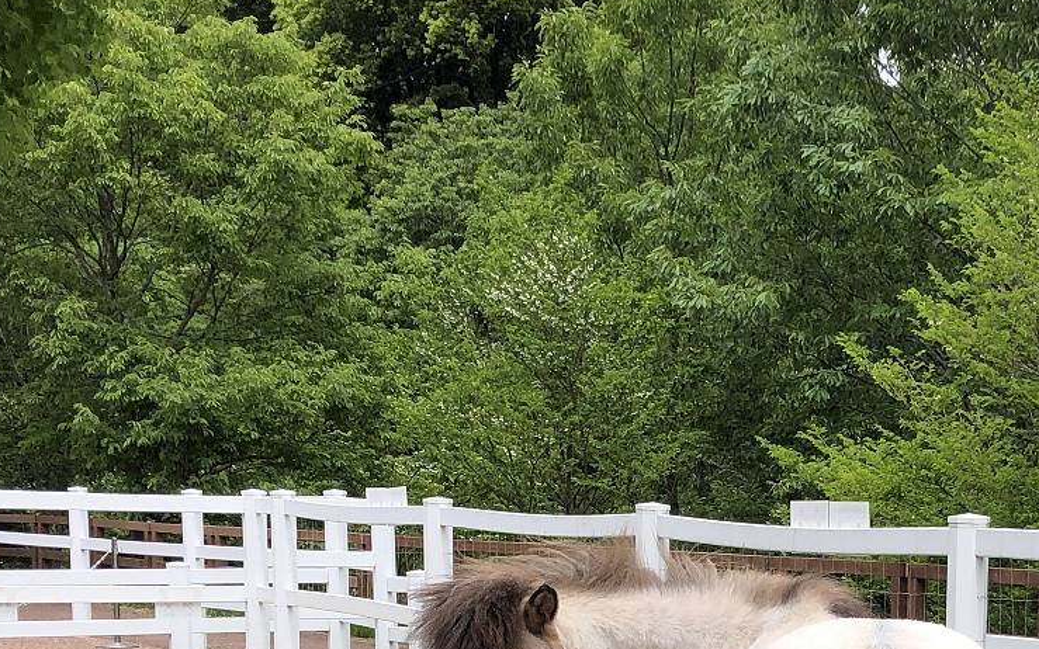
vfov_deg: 15.4
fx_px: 2294
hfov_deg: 24.9
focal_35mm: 81
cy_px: 822
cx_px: 907
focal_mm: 4
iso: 20
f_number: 1.8
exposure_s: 1/1312
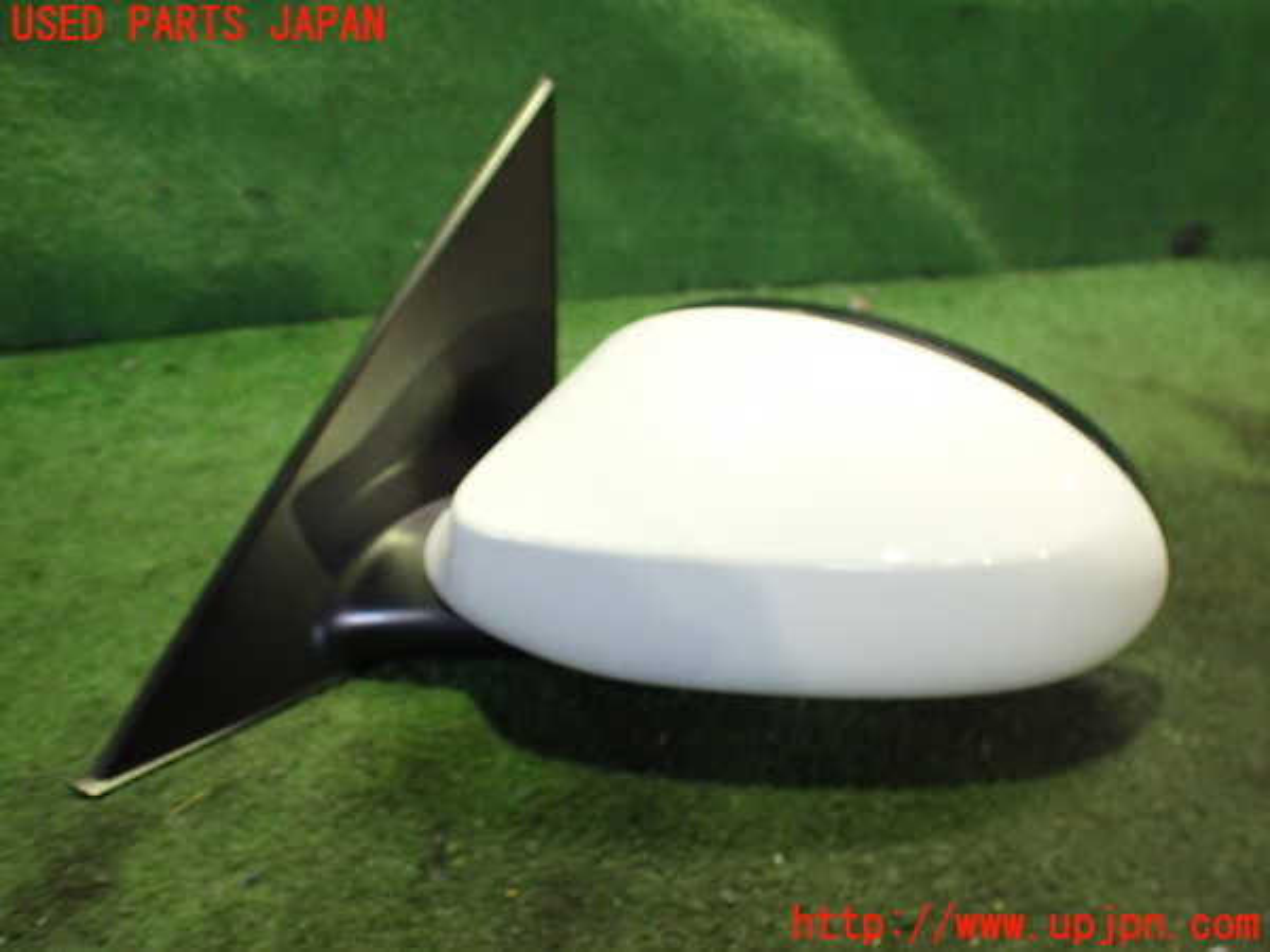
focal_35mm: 30
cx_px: 635
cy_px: 476
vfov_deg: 46.8
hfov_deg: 60.0
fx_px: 1101
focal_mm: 5.4
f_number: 2.3
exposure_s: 1/40
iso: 800
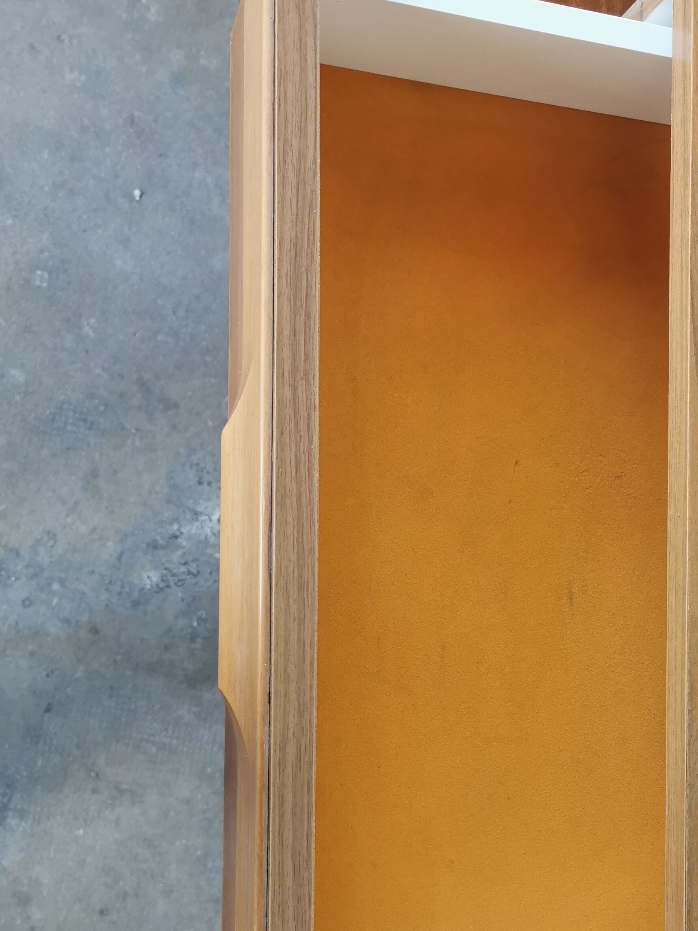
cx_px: 484
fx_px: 1156
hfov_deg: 33.2
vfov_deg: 43.4
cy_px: 598
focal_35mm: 43
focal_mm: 5.56
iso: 200
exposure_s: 1/120
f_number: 1.6
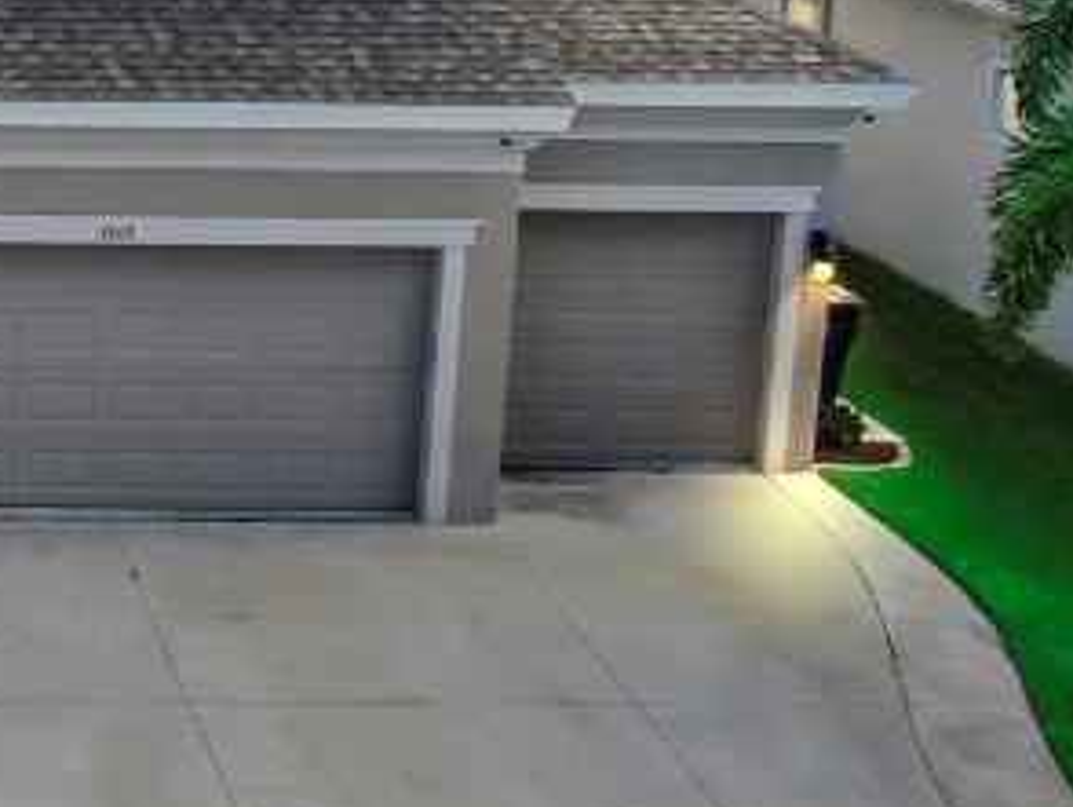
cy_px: 40
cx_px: -376
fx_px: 2699
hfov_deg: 20.3
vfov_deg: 16.7
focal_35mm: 87
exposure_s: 1/800
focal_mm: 4.48
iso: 110
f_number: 2.8
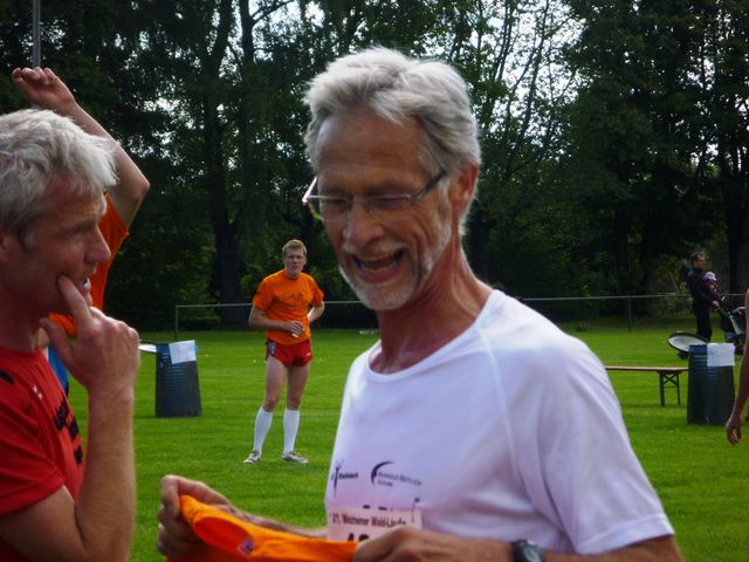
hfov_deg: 13.6
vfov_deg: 10.2
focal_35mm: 145
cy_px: 281
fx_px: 3137
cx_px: 374
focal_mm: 26
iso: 125
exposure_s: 1/500
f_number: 5.9
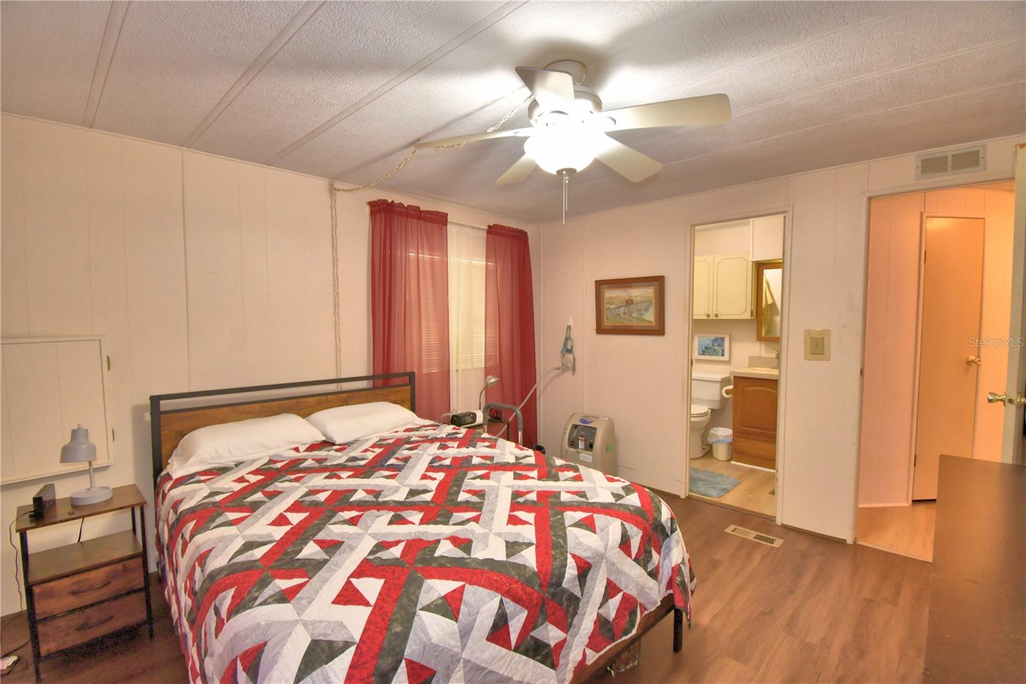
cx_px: 513
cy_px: 342
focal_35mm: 15
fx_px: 427
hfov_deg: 100.4
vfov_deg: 77.3
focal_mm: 10
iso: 360
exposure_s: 1/30
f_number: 4.5
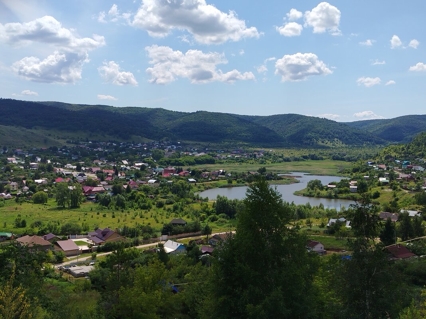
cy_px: 160
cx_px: 213
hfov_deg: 47.9
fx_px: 480
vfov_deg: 36.8
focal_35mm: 39
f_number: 1.75
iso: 100
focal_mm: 5.25
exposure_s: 1/1300
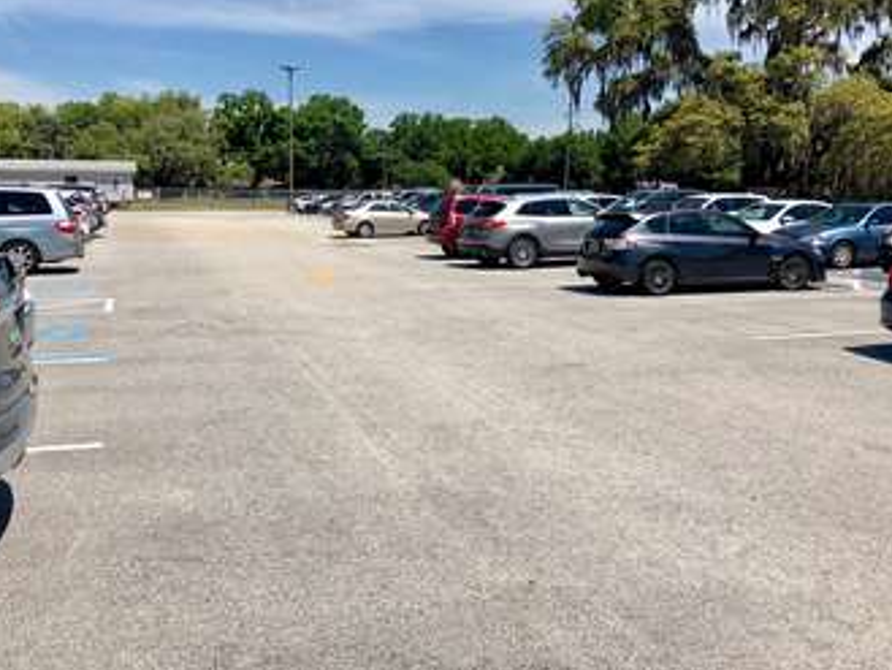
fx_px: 876
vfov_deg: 41.6
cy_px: 271
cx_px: 399
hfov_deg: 53.8
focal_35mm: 34
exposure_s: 1/3690
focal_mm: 4
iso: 25
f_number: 1.8
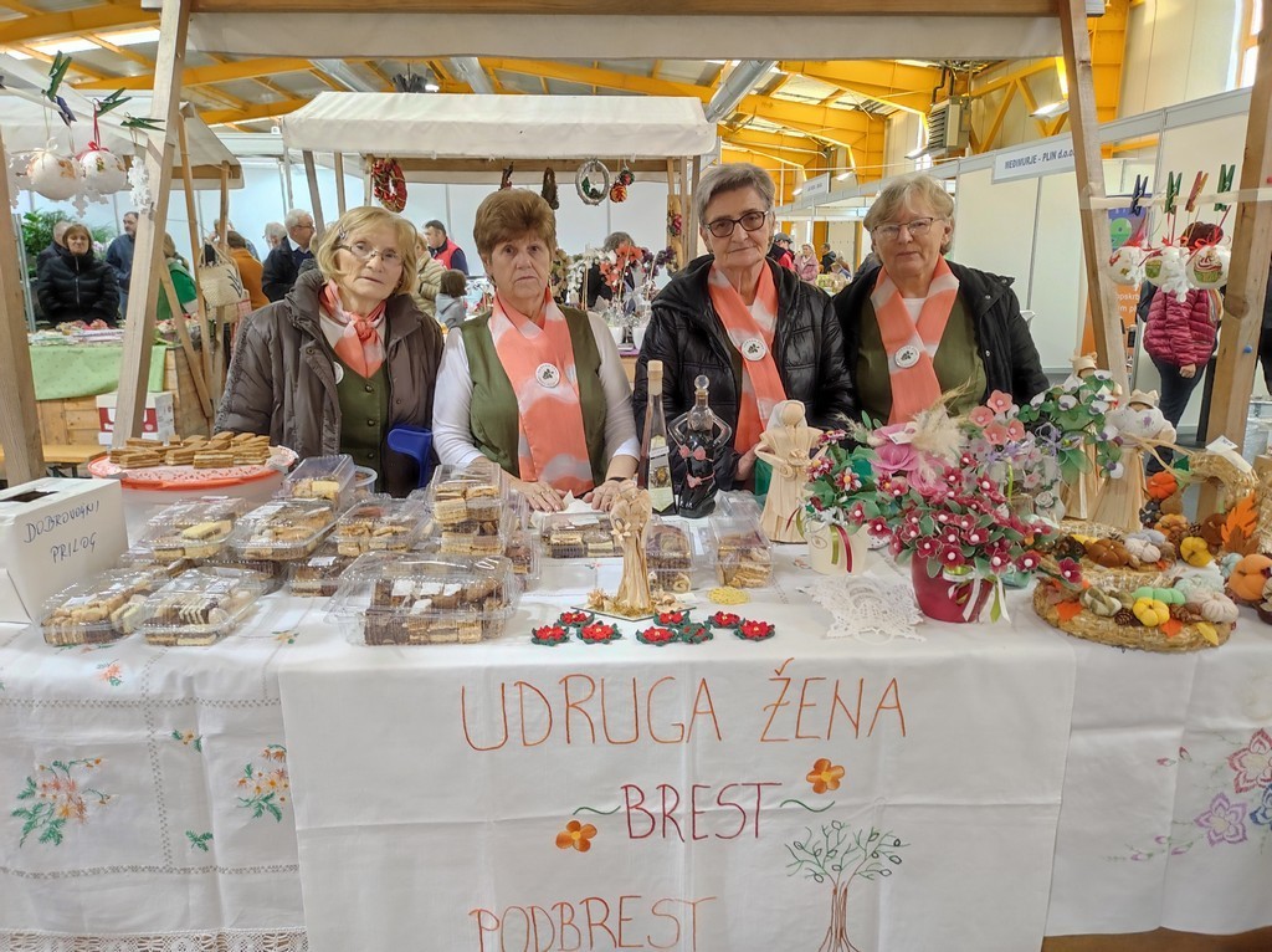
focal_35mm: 25
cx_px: 636
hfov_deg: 69.4
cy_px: 476
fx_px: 918
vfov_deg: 54.8
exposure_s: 1/33
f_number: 1.79
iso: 1115
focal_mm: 4.7
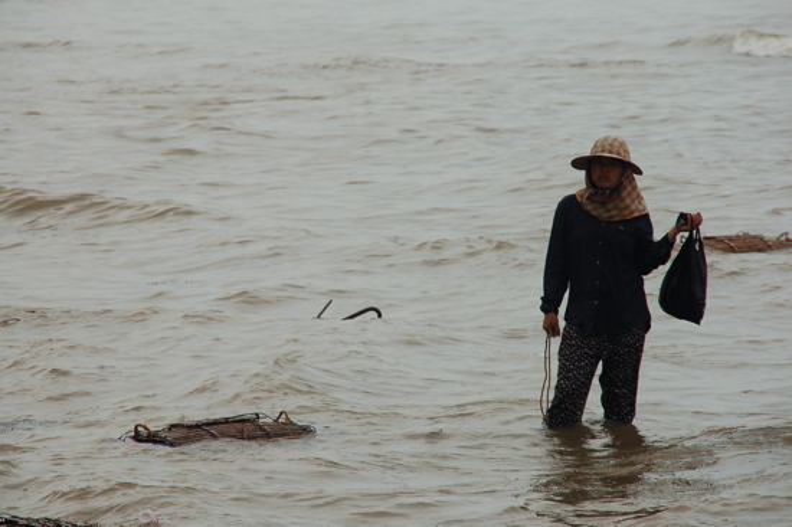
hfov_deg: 7.9
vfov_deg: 5.2
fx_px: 5771
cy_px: 264
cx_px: 396
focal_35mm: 262
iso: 200
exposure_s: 1/320
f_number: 9
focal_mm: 175
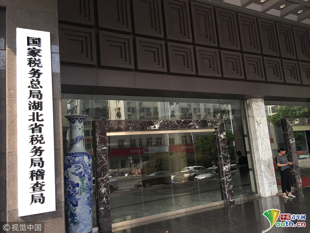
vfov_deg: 48.2
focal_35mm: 29
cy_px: 116
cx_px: 155
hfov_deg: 61.7
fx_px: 260
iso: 32
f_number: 2.2
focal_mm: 4.15
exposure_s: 1/121
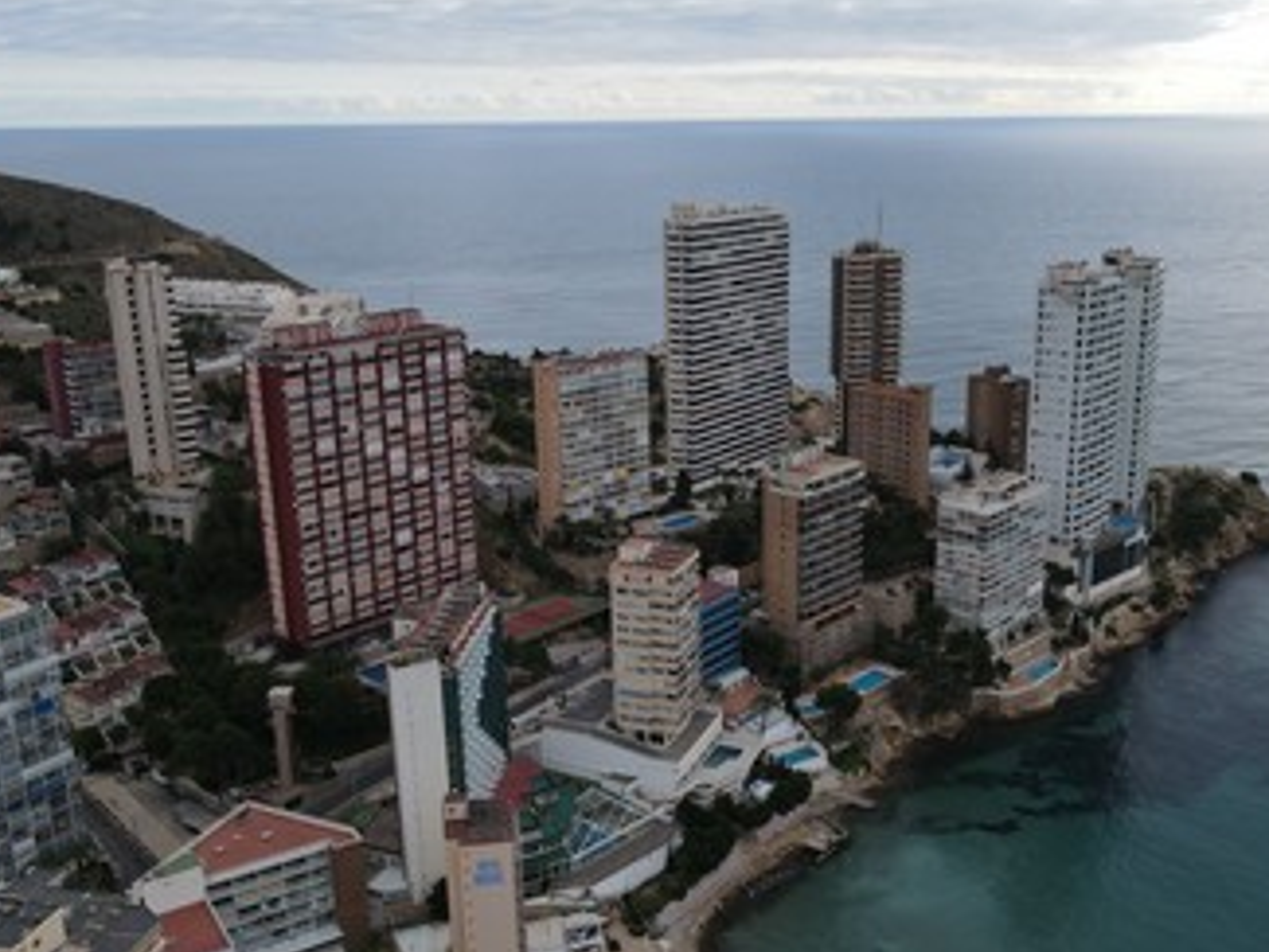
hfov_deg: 53.8
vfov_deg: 41.8
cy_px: 513
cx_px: 718
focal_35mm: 34
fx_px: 1247
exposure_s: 1/350
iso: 110
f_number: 2.8
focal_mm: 4.5
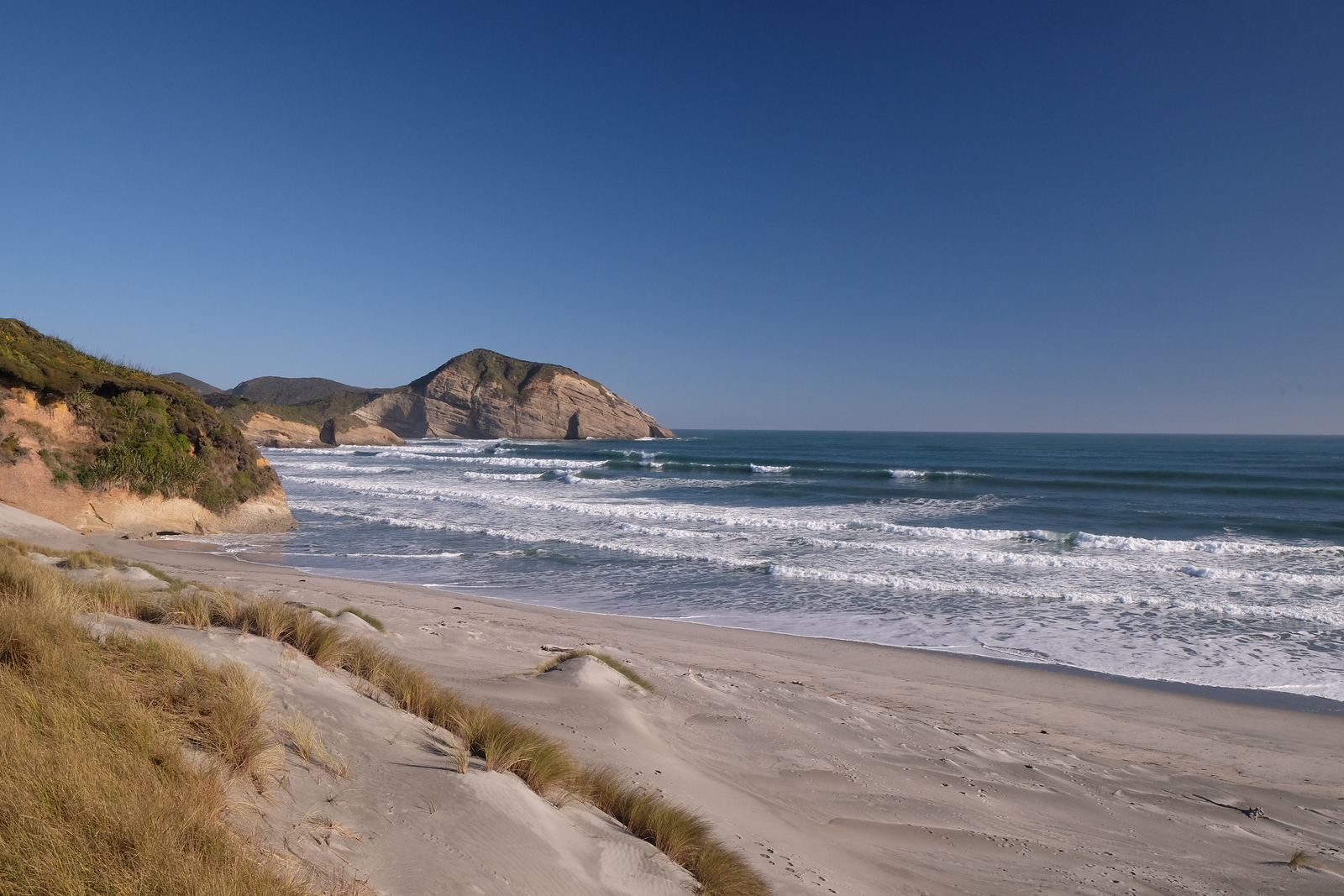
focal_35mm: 32
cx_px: 672
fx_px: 1195
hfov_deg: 58.7
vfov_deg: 41.1
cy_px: 448
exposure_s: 1/500
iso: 800
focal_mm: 21.4
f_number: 10
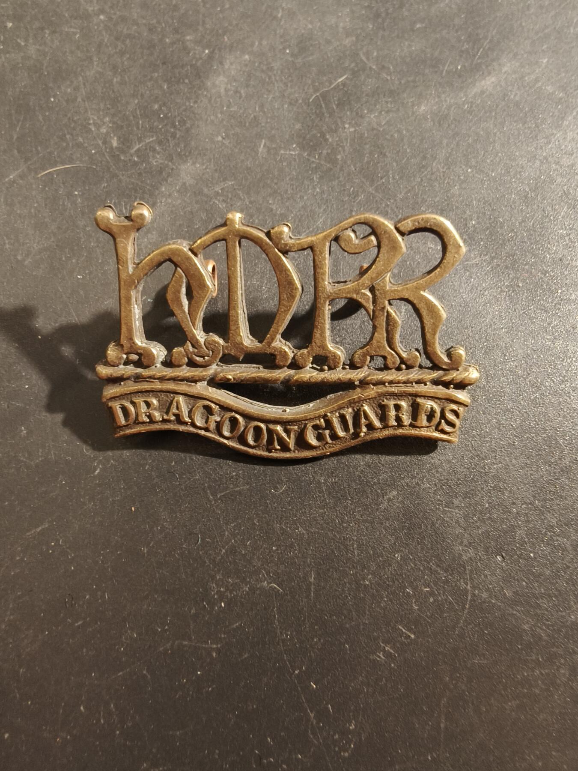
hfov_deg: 58.9
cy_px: 386
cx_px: 289
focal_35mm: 23
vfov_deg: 73.9
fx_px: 512
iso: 500
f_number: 2
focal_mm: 2.32
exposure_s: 1/20
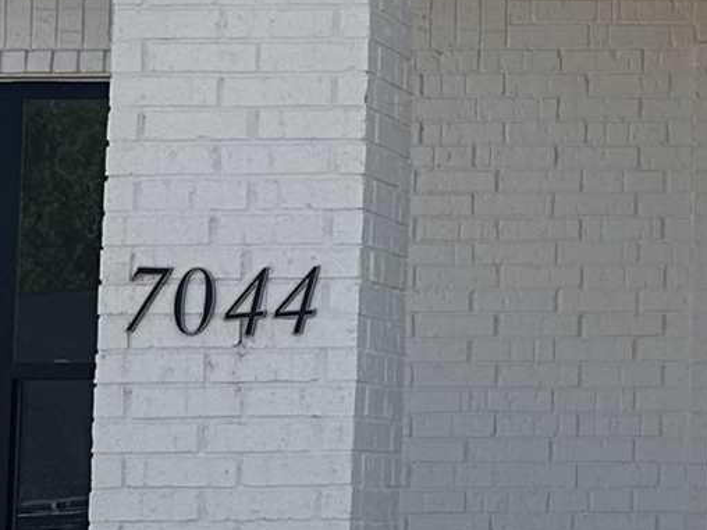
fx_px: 2961
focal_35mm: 145
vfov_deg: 10.2
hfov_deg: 12.5
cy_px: 203
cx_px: 1268
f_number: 1.78
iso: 80
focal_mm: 6.86
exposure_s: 1/4184
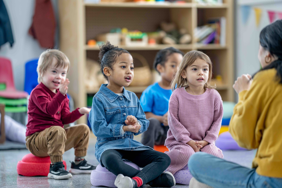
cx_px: 141
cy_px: 94
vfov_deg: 10.2
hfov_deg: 15.2
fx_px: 1057
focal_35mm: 135
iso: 250
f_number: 1.8
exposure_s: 1/200
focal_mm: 135
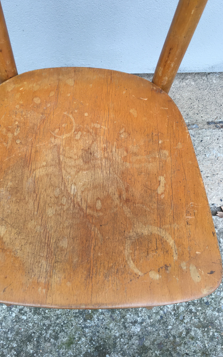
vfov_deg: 61.2
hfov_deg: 40.5
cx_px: 93
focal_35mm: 31
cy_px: 179
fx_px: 301
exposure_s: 1/100
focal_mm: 4.15
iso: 40
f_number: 2.2
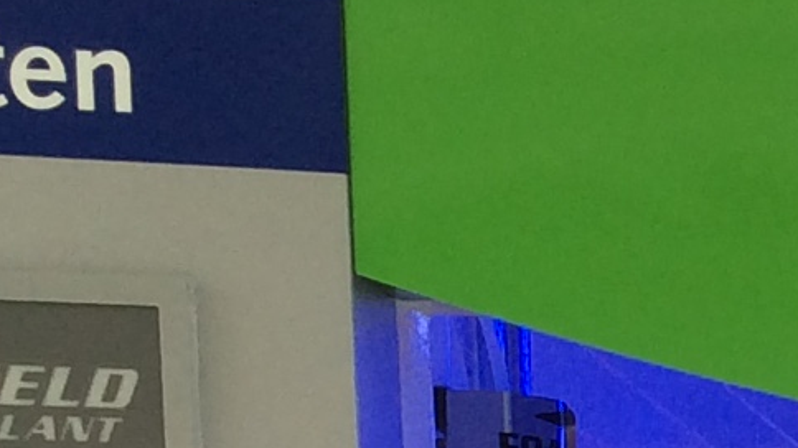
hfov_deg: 9.0
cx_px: 1967
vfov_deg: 5.4
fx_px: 4506
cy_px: 1362
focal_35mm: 213
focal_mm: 4.15
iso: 50
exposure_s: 1/60
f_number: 2.2
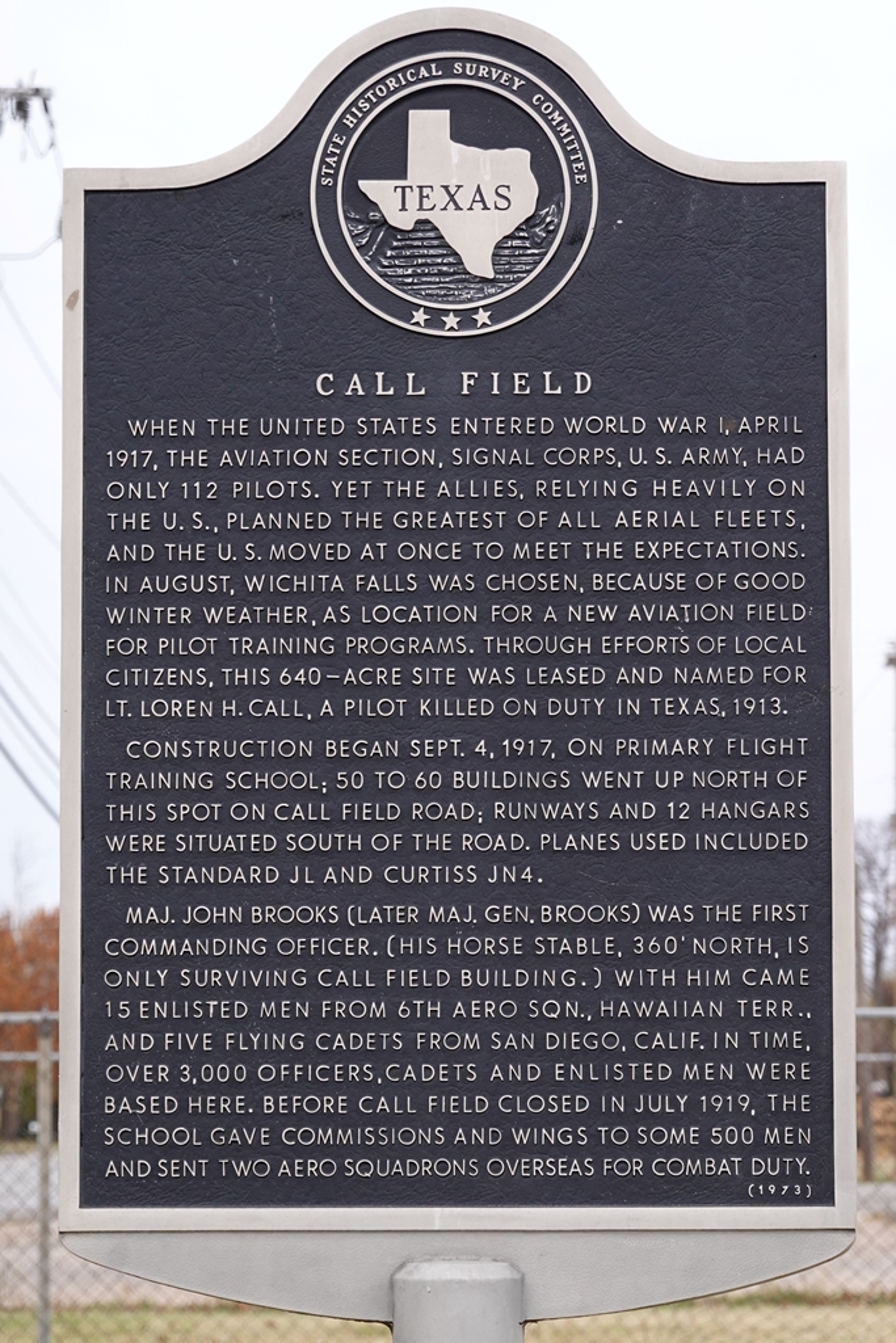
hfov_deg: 11.7
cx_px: 448
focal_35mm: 117
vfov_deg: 17.5
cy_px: 672
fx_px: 4366
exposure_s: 1/125
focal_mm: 42.74
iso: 500
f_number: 4.5
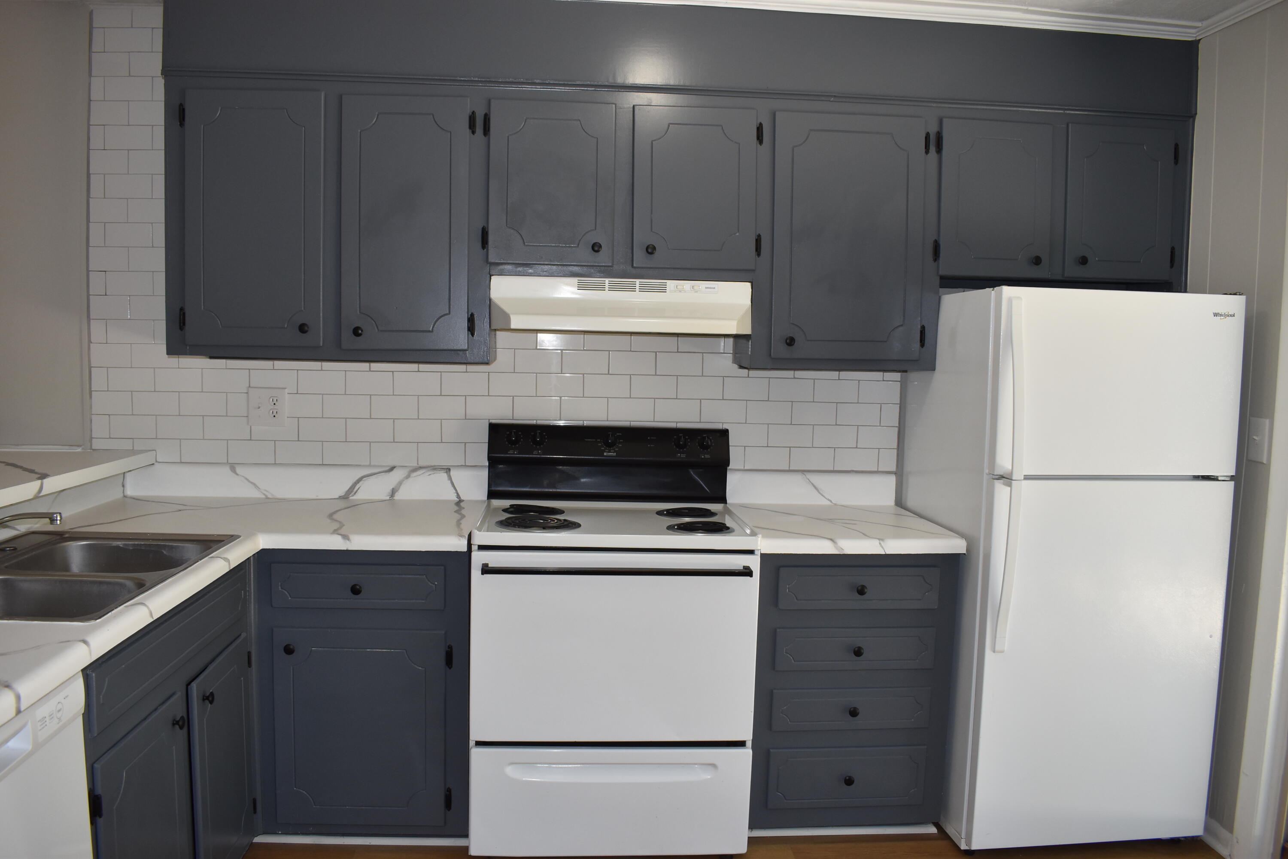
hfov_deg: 67.4
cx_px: 644
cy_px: 430
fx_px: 966
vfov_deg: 47.9
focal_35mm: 27
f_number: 5.6
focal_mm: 18
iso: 560
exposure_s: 1/125
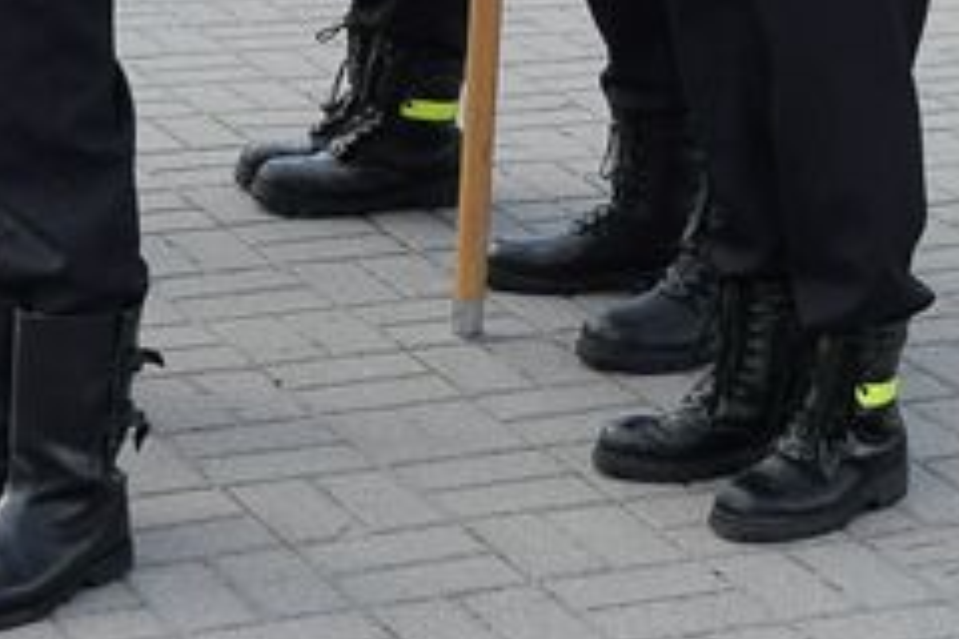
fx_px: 3676
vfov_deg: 9.7
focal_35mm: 138
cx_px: 943
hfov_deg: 14.6
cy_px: -298
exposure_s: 1/320
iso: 800
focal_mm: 26
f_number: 9
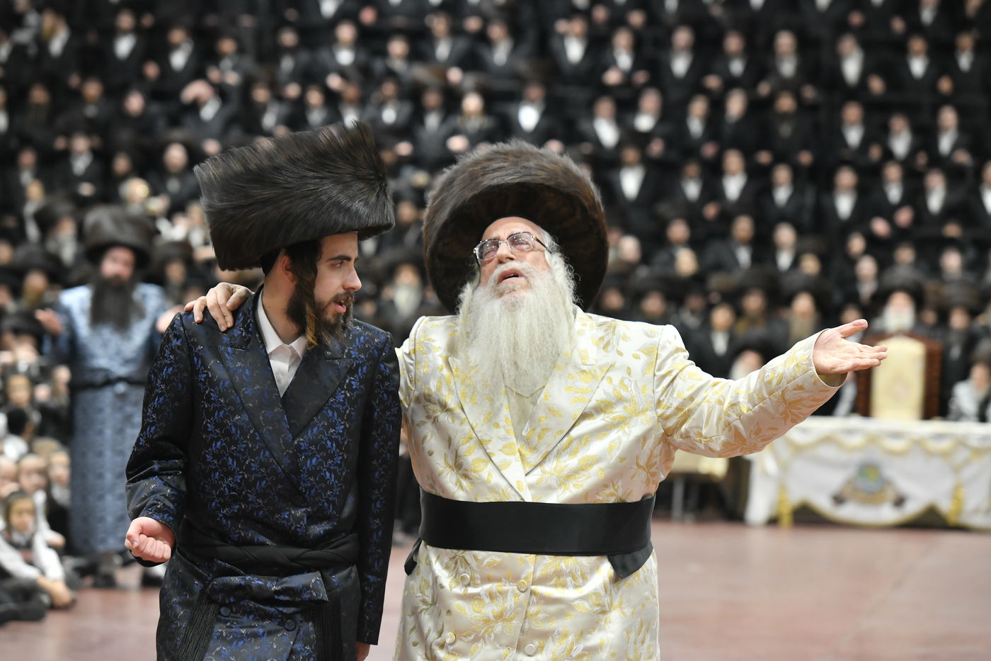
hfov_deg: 15.2
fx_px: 3716
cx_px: 496
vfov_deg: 10.2
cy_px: 330
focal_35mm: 135
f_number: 5.6
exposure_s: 1/125
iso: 1600
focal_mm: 135
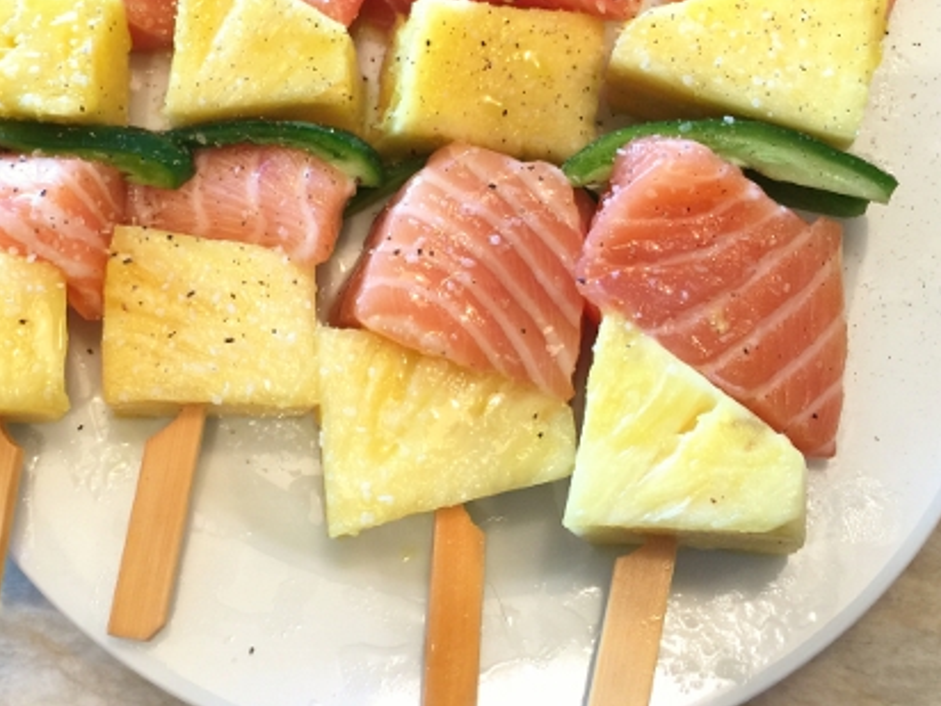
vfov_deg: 31.9
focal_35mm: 45
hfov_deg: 41.8
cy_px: 226
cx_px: 365
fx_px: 1223
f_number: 2.2
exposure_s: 1/30
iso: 50
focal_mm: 4.15
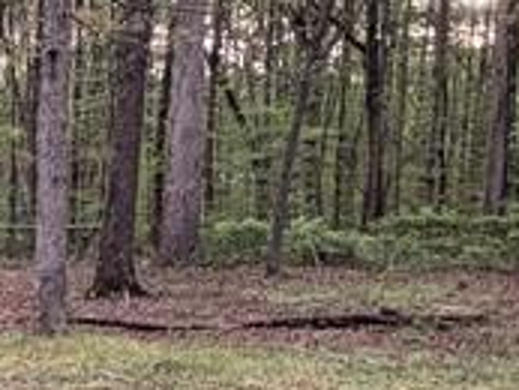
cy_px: 285
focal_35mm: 83
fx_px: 1245
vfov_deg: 17.7
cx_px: -357
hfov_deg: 19.1
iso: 125
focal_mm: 2.22
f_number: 2.2
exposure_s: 1/121
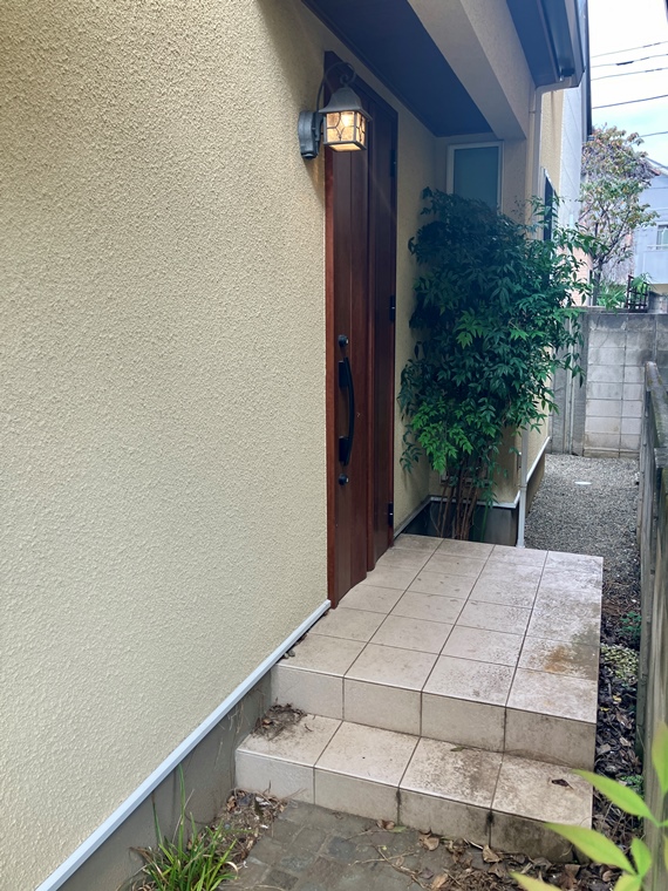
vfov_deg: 63.4
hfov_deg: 49.7
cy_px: 446
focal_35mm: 28
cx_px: 334
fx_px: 720
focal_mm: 3.99
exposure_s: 1/100
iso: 20
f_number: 1.8
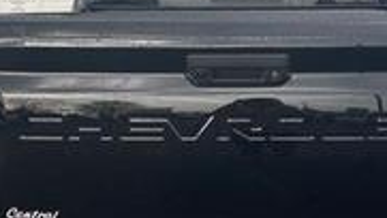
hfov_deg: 26.8
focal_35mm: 79
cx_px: 225
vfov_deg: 15.3
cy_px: 150
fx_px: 811
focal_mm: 4.2
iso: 32
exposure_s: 1/445
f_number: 1.6
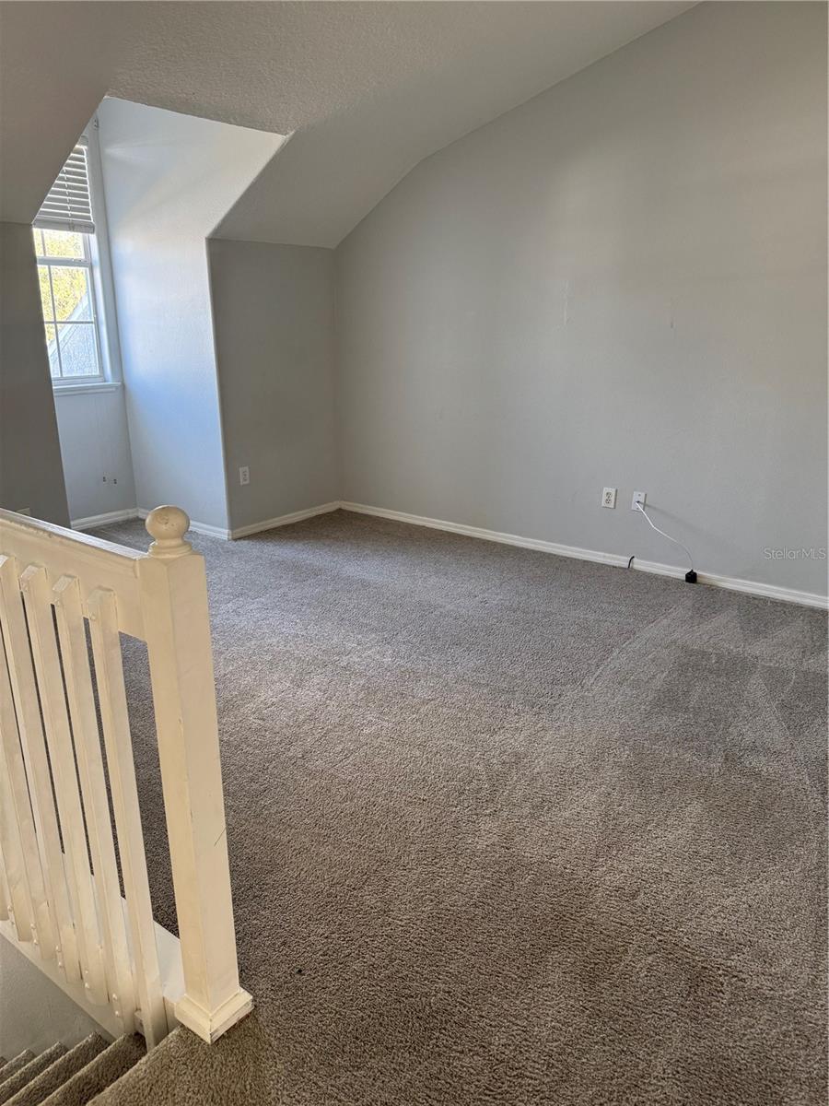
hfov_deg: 56.8
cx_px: 414
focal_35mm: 24
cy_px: 553
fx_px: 766
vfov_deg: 71.6
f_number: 1.78
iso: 200
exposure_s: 1/121
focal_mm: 6.76
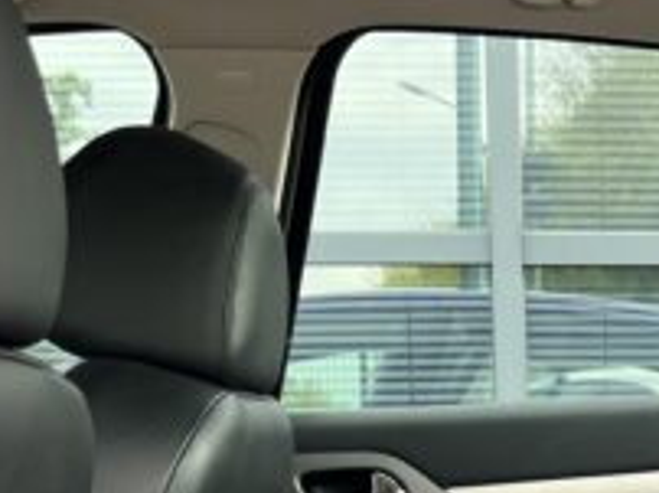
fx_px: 1959
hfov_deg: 18.5
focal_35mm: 103
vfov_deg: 13.6
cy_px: 718
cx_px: 692
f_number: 1.5
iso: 40
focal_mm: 5.7
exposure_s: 1/172
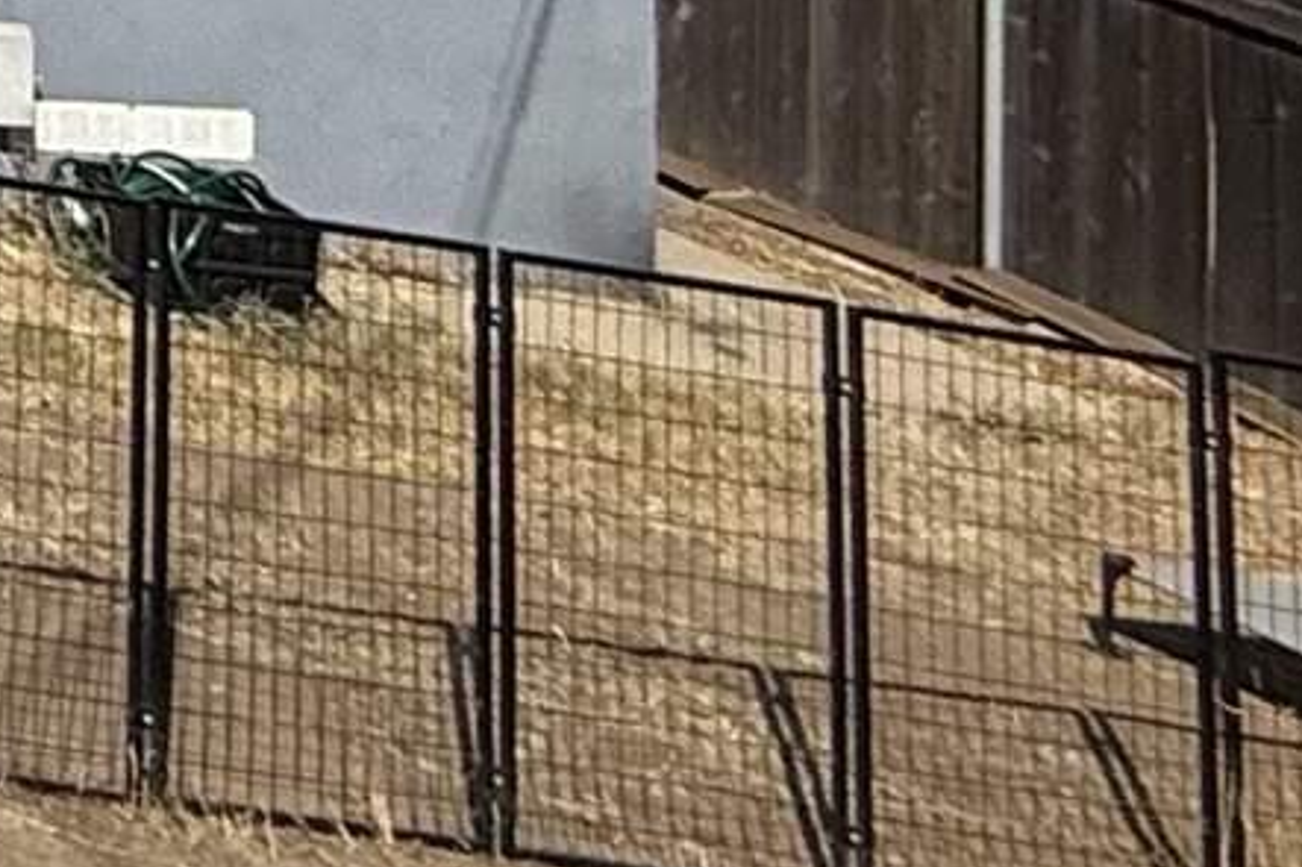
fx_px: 3651
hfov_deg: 12.2
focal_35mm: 101
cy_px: -1719
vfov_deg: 10.1
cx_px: -2348
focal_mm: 2.22
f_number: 2.2
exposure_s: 1/2611
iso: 50
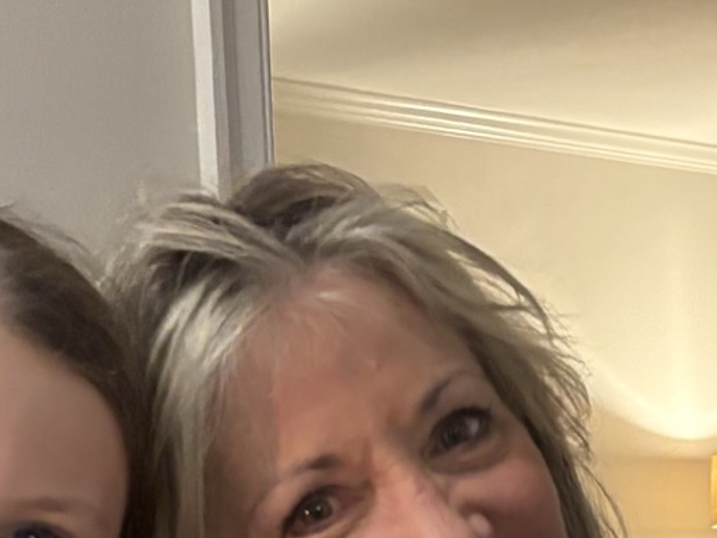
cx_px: 608
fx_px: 2154
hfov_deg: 18.7
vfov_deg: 13.4
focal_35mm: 104
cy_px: 815
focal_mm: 5.96
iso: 1000
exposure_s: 1/30
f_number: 1.6
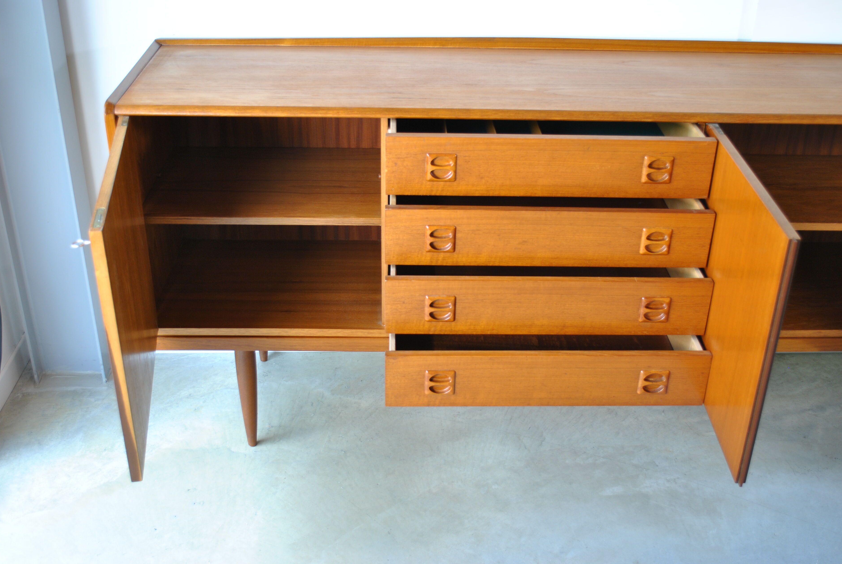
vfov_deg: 33.5
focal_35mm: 40
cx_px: 426
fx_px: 937
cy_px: 282
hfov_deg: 48.4
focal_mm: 26
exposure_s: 1/25
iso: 200
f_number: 4.2
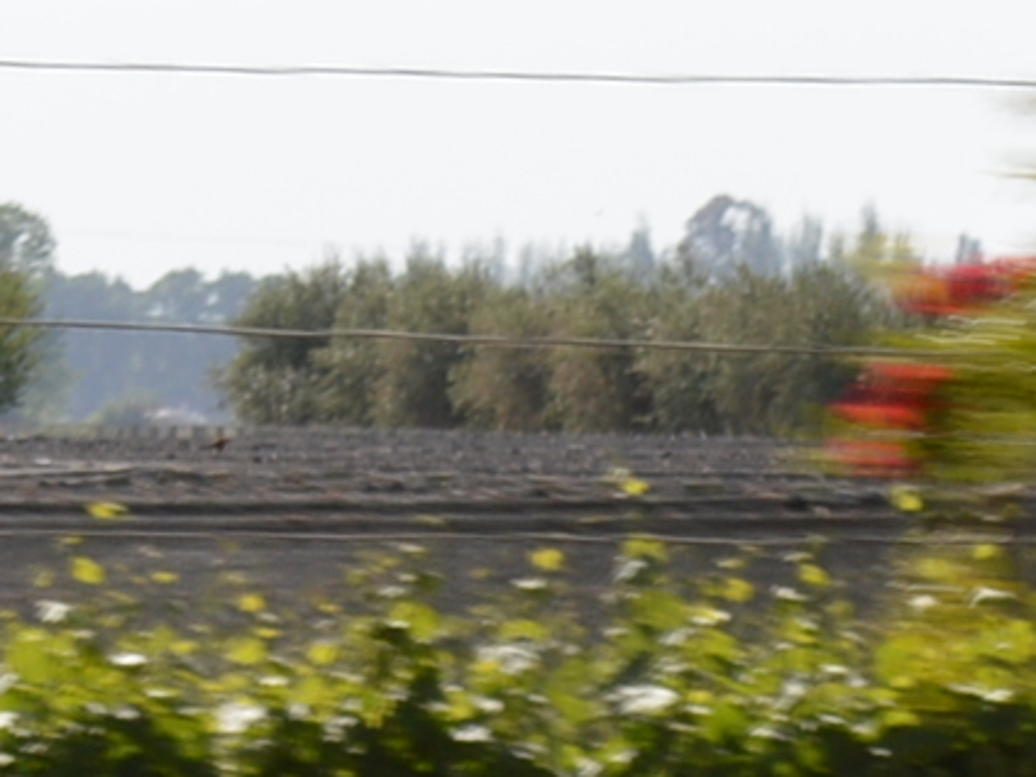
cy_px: -1163
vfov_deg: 3.0
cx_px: 476
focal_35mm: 491
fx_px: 14695
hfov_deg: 4.0
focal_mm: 48
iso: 100
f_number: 8
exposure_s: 1/200
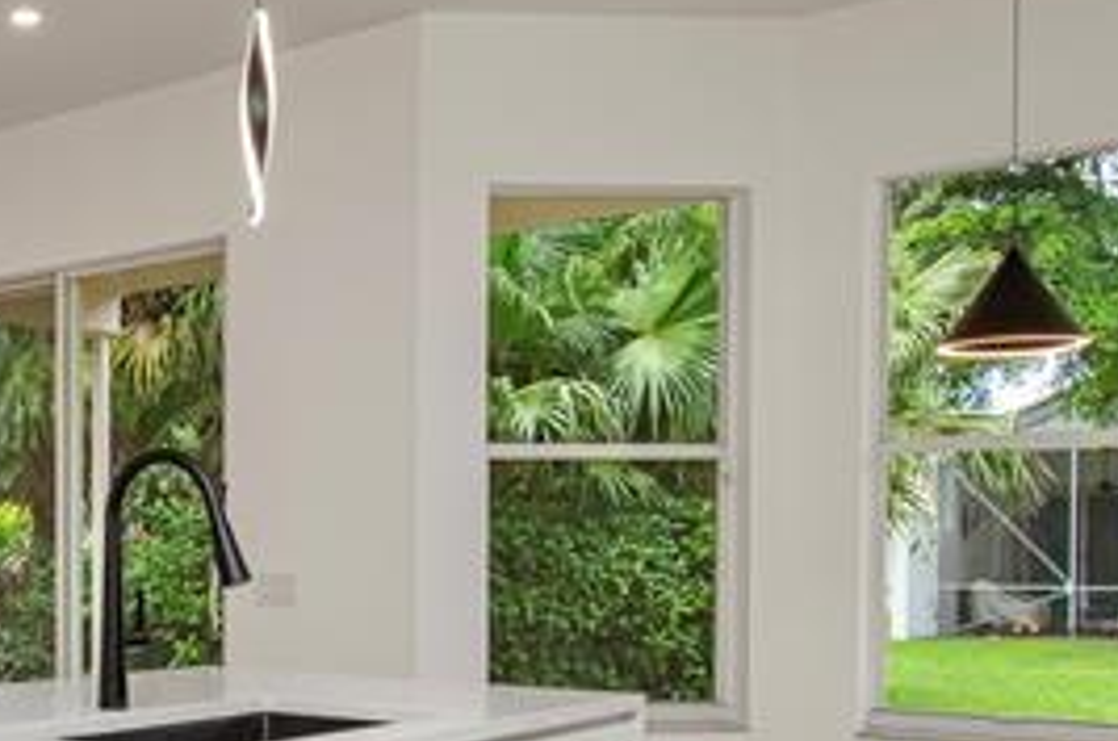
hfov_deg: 39.7
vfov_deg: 29.2
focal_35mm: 45
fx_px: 1395
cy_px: 582
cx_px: 67
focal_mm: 10
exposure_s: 1/100
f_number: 9
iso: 400
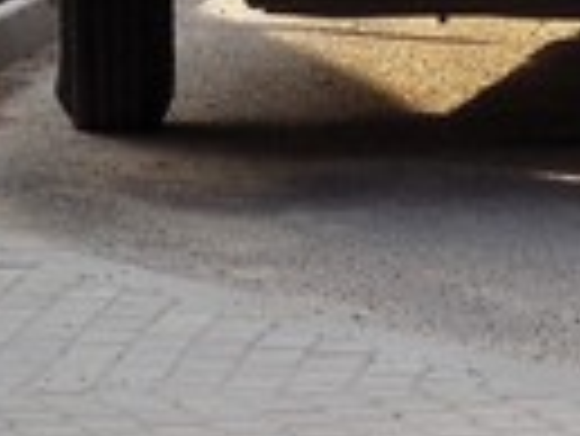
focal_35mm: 552
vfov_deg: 2.7
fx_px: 9258
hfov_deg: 3.6
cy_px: -611
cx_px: 513
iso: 125
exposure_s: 1/160
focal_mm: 16
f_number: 4.6
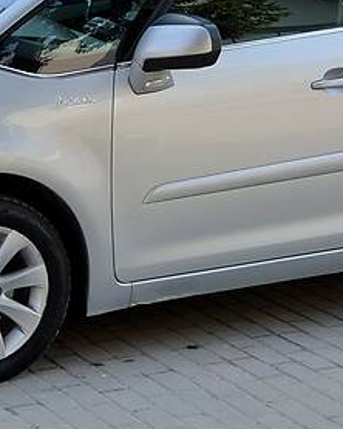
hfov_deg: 10.6
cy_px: 85
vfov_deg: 13.1
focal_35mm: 146
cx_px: 155
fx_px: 1855
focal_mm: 6
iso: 25
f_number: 2.4
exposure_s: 1/288
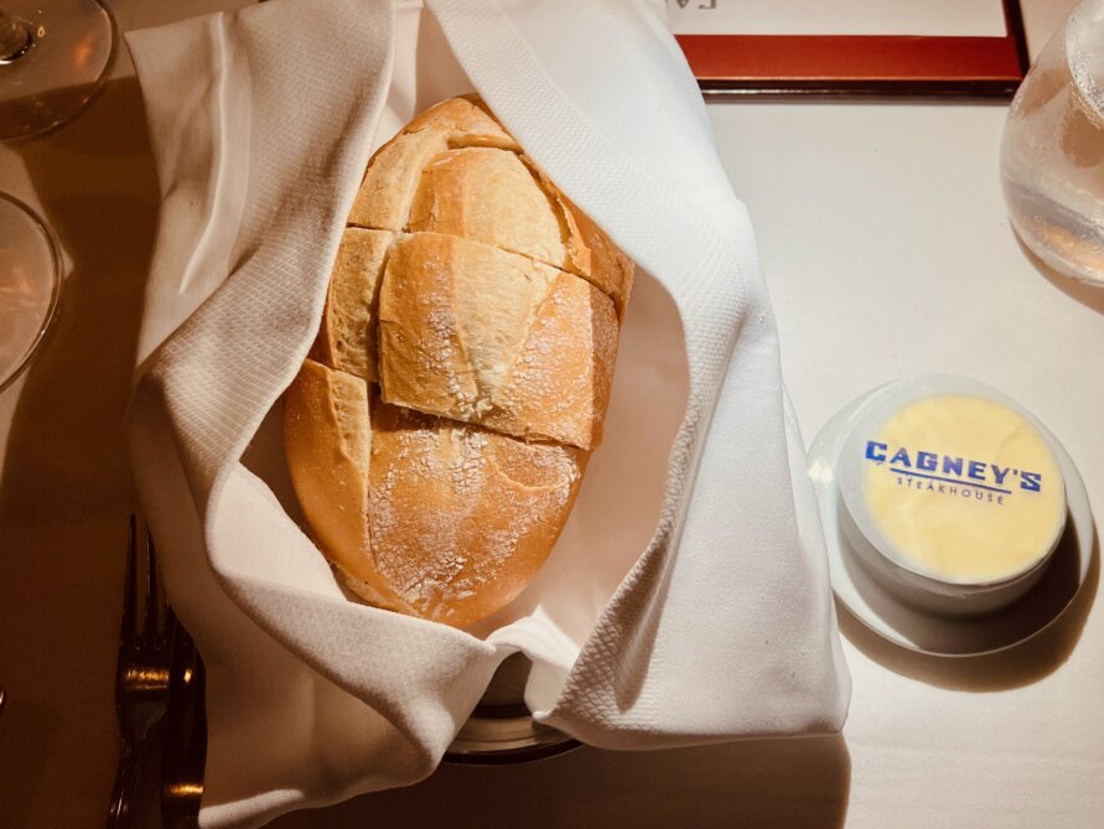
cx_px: 626
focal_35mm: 35
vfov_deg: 40.6
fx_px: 1117
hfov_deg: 52.4
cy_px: 336
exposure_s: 1/117
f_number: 1.5
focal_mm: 5.7
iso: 125
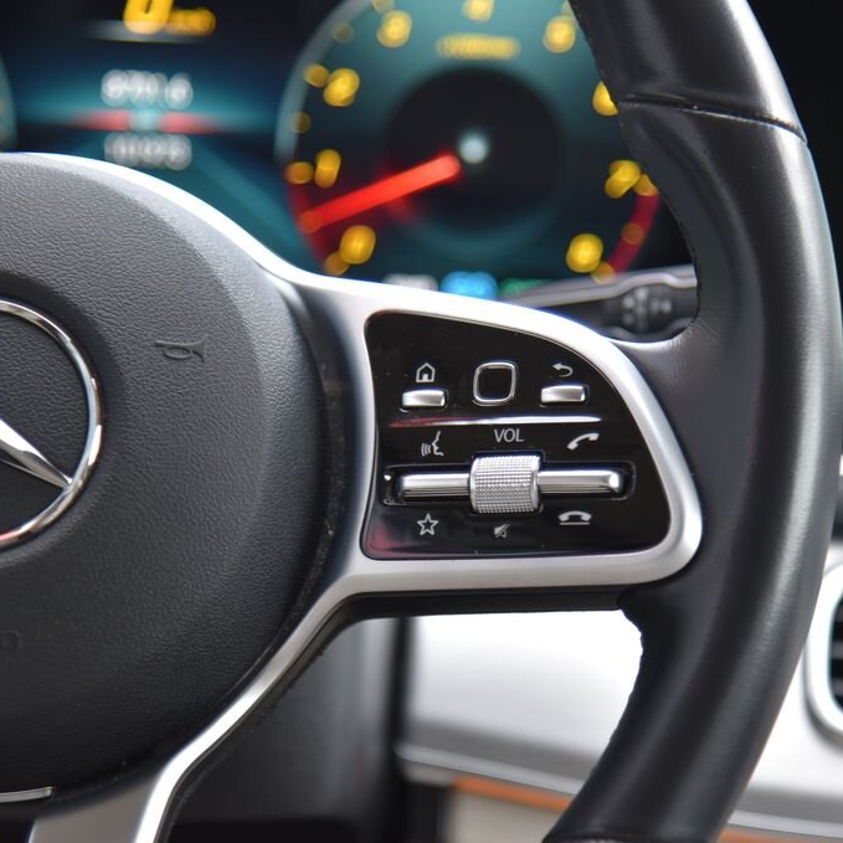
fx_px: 4243
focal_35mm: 154
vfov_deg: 11.3
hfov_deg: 11.3
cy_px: 423
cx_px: 482
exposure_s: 1/30
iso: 500
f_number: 4
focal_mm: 120
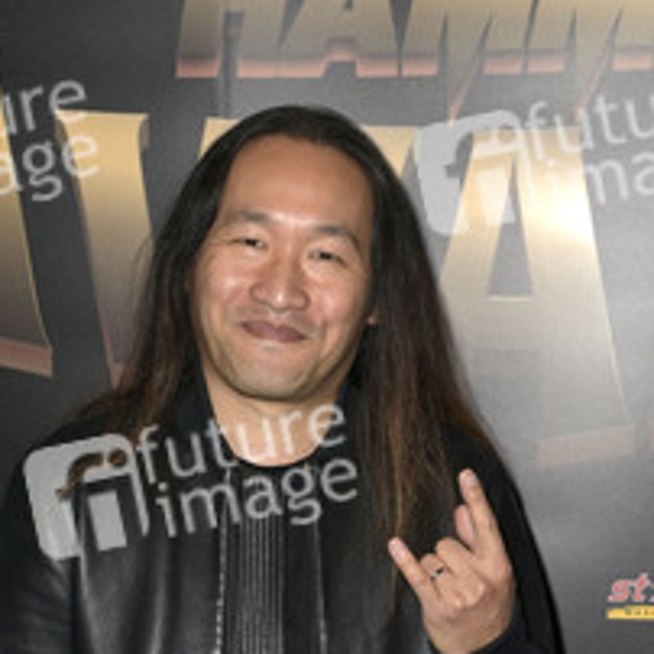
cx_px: 285
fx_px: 2223
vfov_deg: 16.4
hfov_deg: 16.7
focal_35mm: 104
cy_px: 644
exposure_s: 1/200
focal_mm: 62
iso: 640
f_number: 6.3
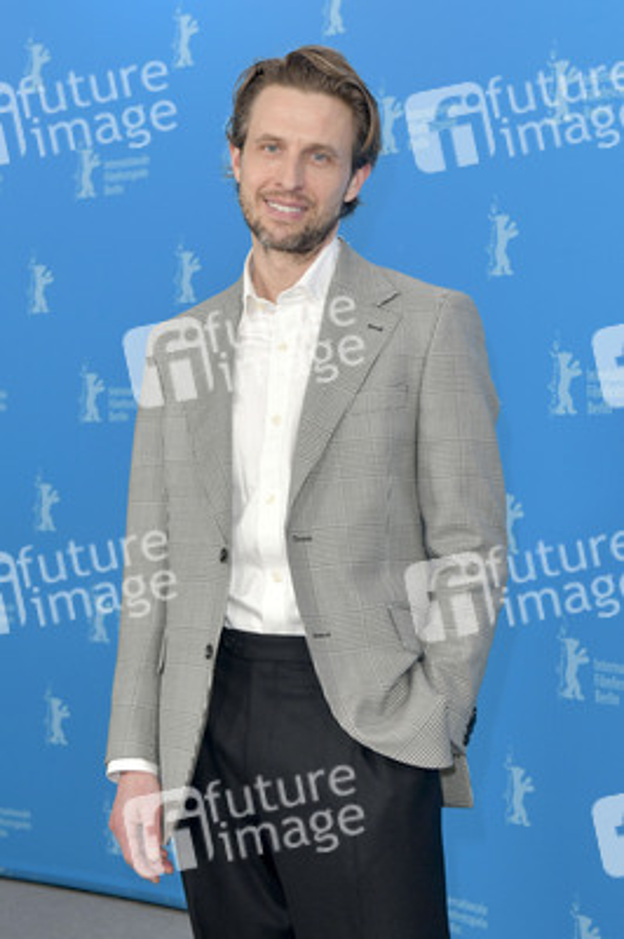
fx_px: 1458
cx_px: 312
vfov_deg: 35.7
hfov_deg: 24.2
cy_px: 470
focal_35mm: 56
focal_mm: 56
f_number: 6.3
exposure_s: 1/160
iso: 1250
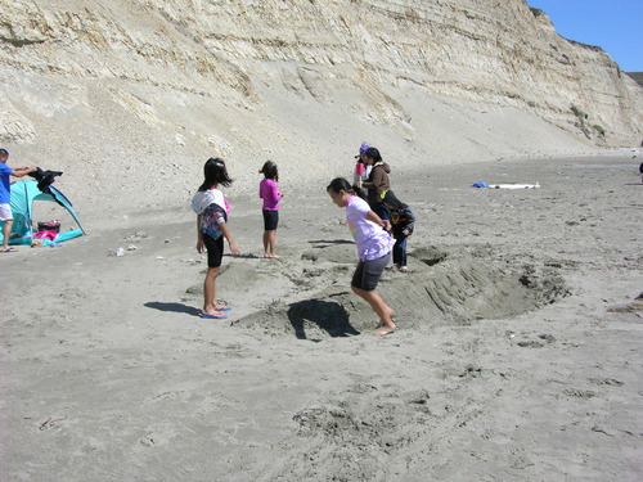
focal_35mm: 35
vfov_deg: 40.7
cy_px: 241
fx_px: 650
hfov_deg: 52.6
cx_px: 322
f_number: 6.3
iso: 50
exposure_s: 1/220
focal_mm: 8.9
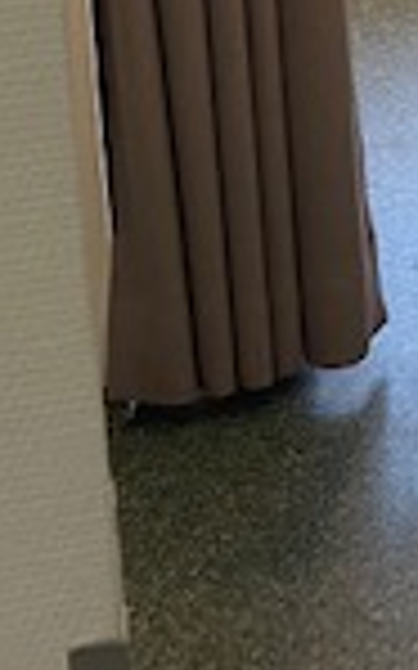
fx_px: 2153
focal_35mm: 118
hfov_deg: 10.6
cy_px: -297
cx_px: 674
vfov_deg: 16.3
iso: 125
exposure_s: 1/50
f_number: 1.8
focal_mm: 4.25
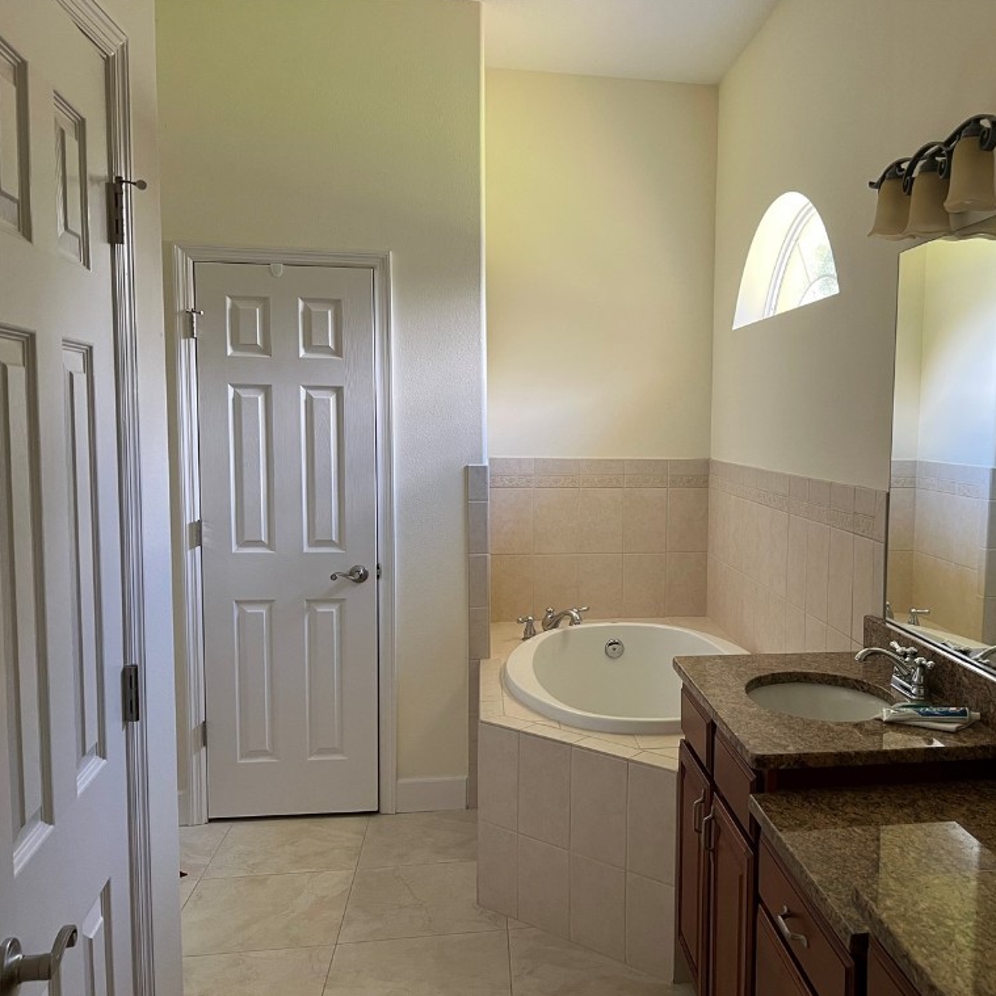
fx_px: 1009
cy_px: 499
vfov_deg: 52.5
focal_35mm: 31
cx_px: 665
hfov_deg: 51.5
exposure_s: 1/87
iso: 125
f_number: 1.5
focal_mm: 5.7
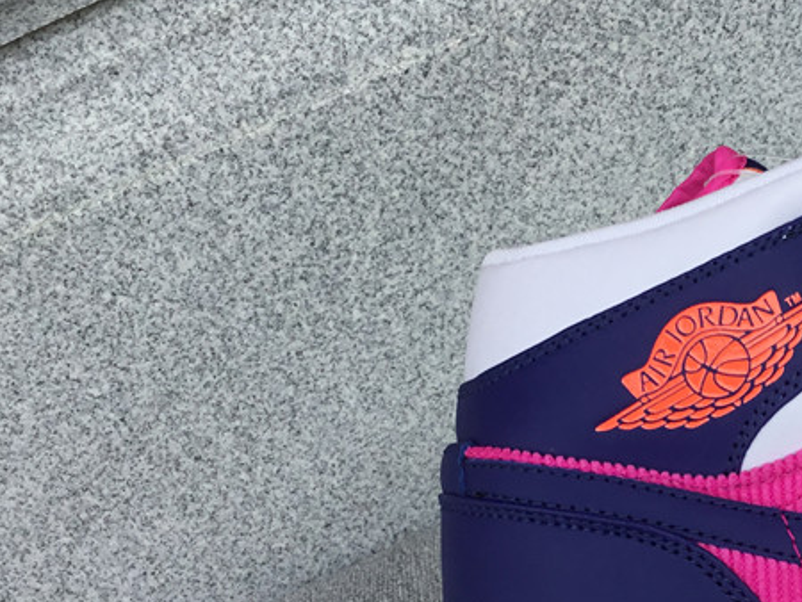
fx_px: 1437
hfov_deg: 30.2
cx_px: 674
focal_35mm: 62
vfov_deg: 23.6
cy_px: 371
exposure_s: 1/769
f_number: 2.4
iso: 25
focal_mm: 3.3
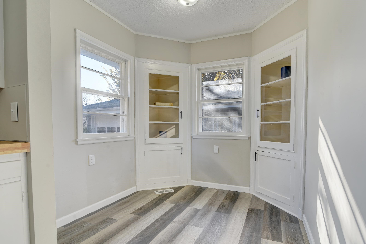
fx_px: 183
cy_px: 133
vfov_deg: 67.2
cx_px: 192
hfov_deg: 89.9
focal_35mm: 18
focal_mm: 16
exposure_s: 1/50
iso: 160
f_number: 7.1
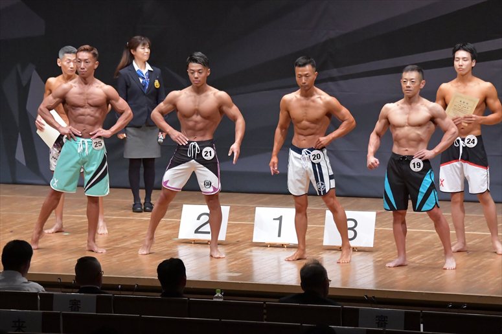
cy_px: 167
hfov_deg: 10.2
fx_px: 2815
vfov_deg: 6.8
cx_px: 251
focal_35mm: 202
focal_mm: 135
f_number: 5.6
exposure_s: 1/400
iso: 8000
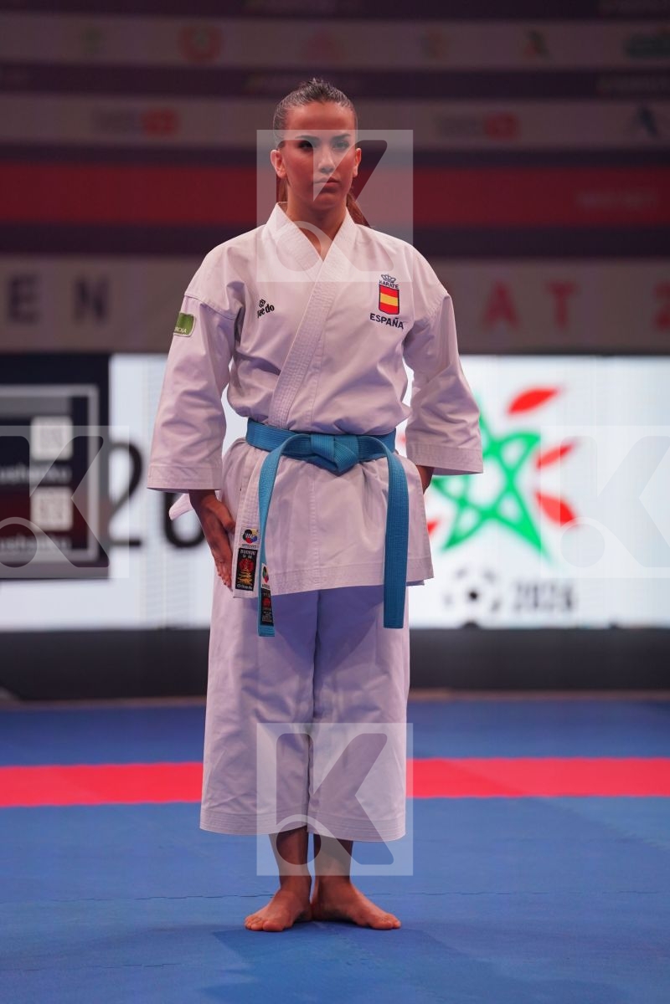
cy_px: 502
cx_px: 335
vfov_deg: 11.1
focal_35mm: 186
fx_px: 5192
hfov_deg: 7.4
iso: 800
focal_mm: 186
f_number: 2.8
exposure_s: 1/500
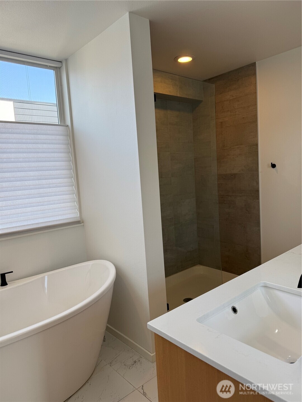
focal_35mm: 24
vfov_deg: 71.6
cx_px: 151
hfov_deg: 56.8
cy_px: 201
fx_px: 279
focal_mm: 6.76
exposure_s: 1/120
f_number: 1.78
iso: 50
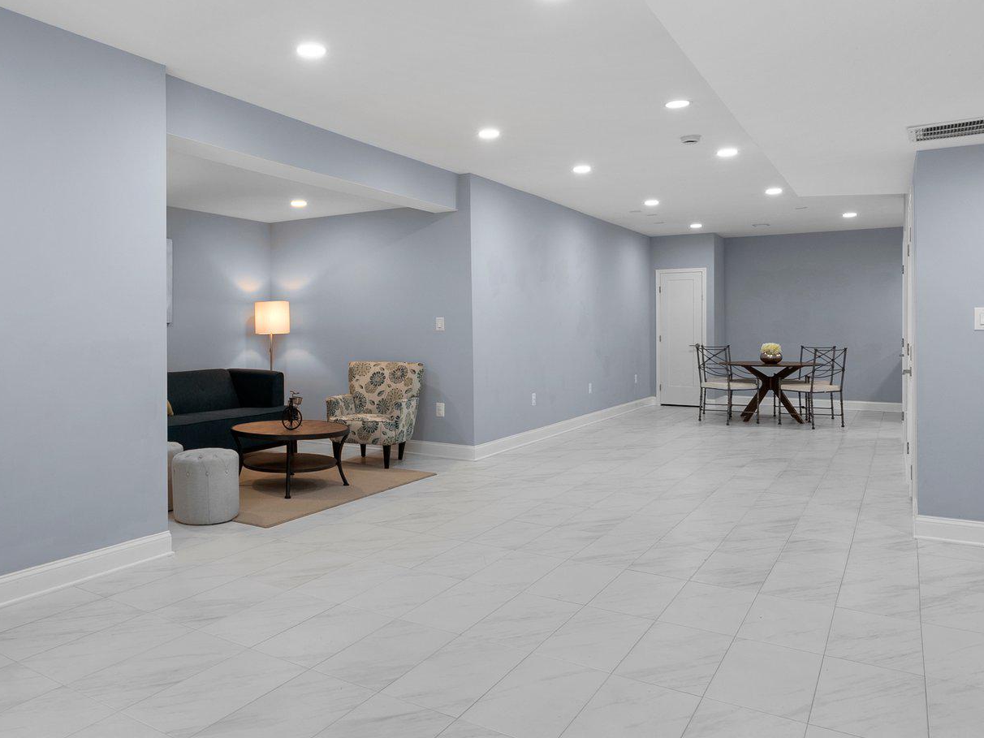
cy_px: 312
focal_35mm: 26
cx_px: 355
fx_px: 739
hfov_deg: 66.1
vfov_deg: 52.8
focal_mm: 16
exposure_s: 1/8
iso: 250
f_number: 8
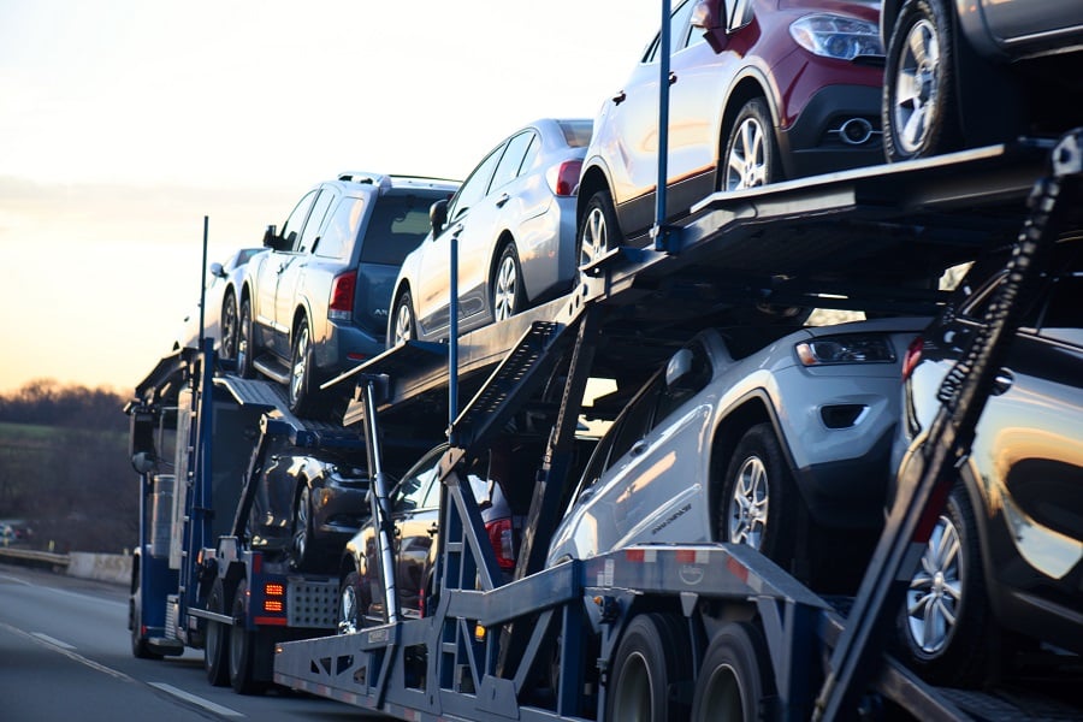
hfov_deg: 19.5
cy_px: 361
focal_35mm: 105
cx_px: 542
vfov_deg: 13.0
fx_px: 3159
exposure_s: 1/100
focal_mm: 105
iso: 400
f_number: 5
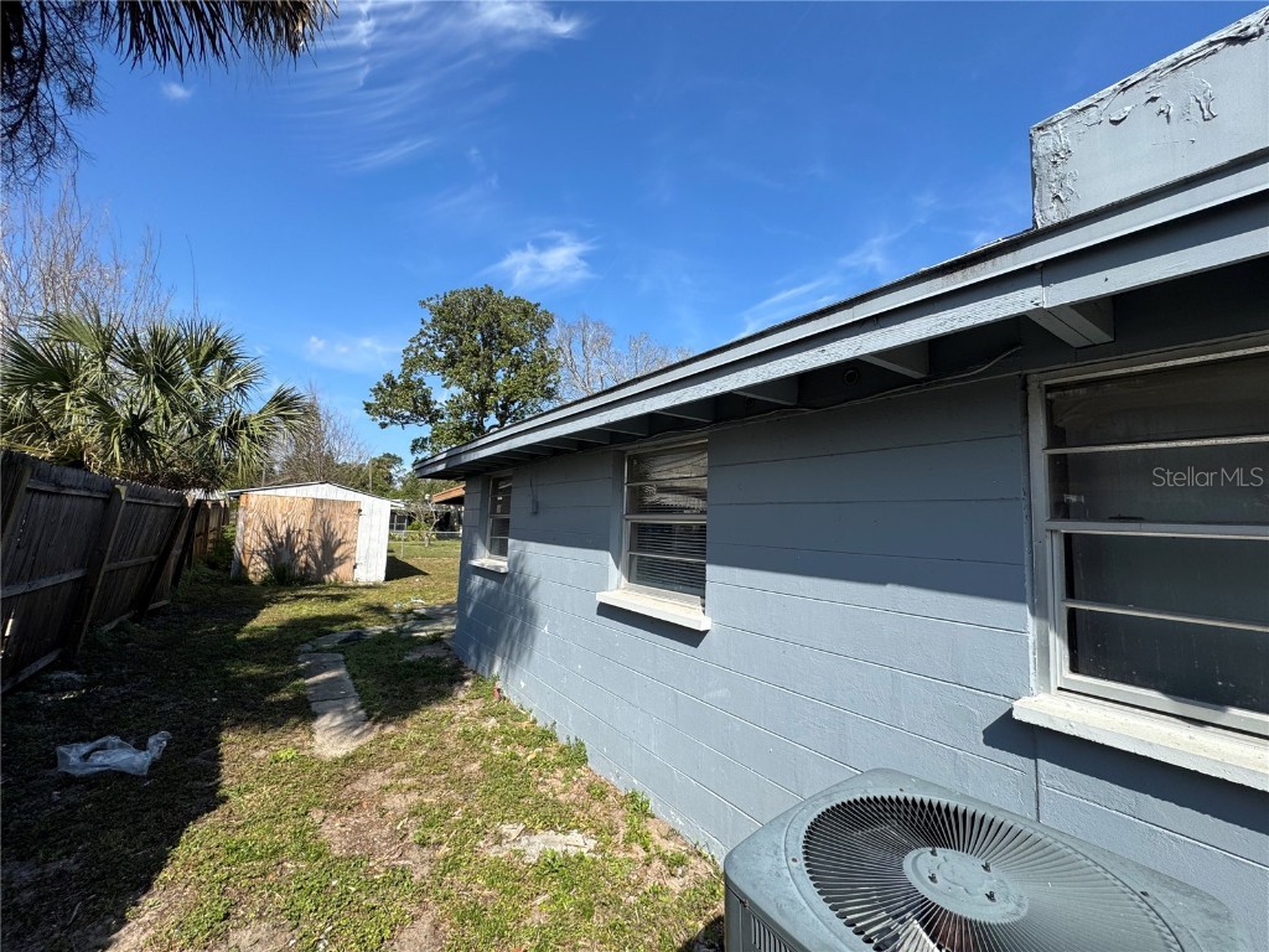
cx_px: 634
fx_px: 513
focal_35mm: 14
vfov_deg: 85.7
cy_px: 476
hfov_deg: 102.1
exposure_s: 1/1420
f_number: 2.2
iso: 50
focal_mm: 2.22
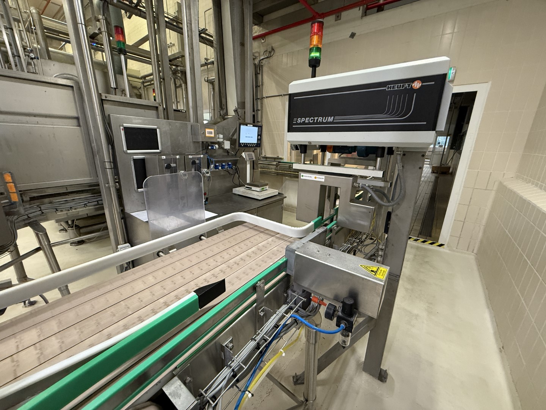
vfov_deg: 85.7
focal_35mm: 14
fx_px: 221
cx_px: 273
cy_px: 205
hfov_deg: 102.1
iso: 400
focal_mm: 2.22
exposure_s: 1/50
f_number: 2.2
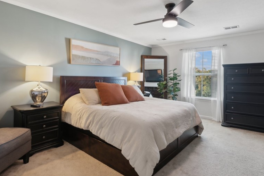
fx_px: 147
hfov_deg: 83.9
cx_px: 124
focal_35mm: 20
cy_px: 78
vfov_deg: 61.8
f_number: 11
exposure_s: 1/2
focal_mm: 14
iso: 50
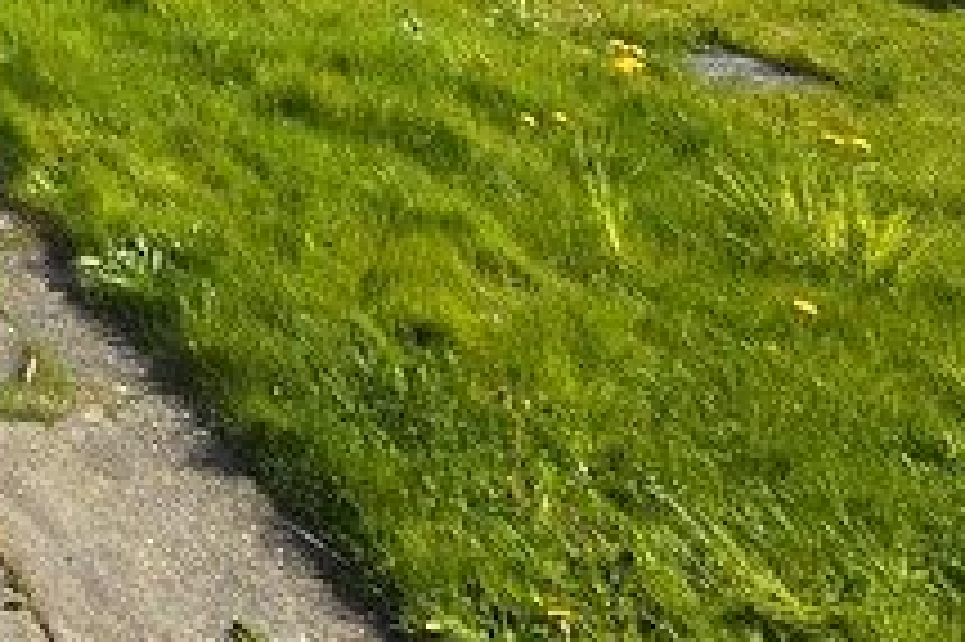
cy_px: -402
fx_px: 1179
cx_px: -292
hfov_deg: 32.9
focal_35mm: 44
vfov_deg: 22.7
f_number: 2.2
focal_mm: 2.2
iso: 50
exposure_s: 1/1614
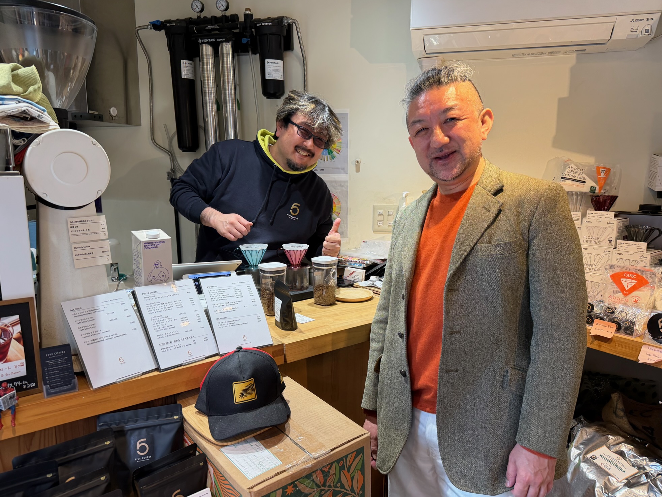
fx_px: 478
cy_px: 251
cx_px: 334
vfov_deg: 54.9
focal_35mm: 25
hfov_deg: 69.4
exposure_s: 1/100
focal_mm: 6.76
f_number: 1.78
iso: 125
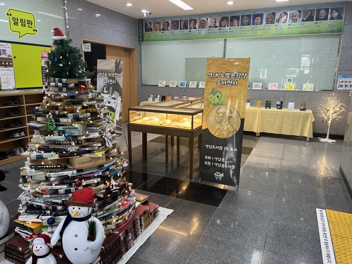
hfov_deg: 67.3
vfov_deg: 53.1
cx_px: 176
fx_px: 264
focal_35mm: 26
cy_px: 132
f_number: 1.5
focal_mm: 5.7
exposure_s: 1/120
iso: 125
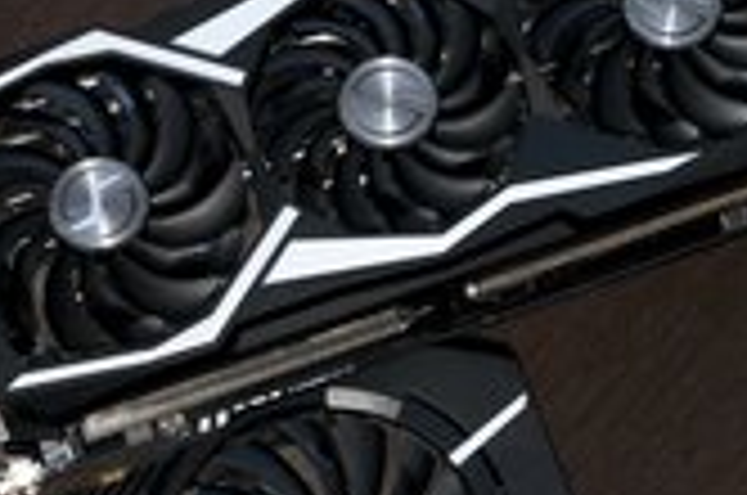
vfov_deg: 7.5
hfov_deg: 11.4
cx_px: 374
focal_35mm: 181
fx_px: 3749
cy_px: 400
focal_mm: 50
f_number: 16
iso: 800
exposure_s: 1/13
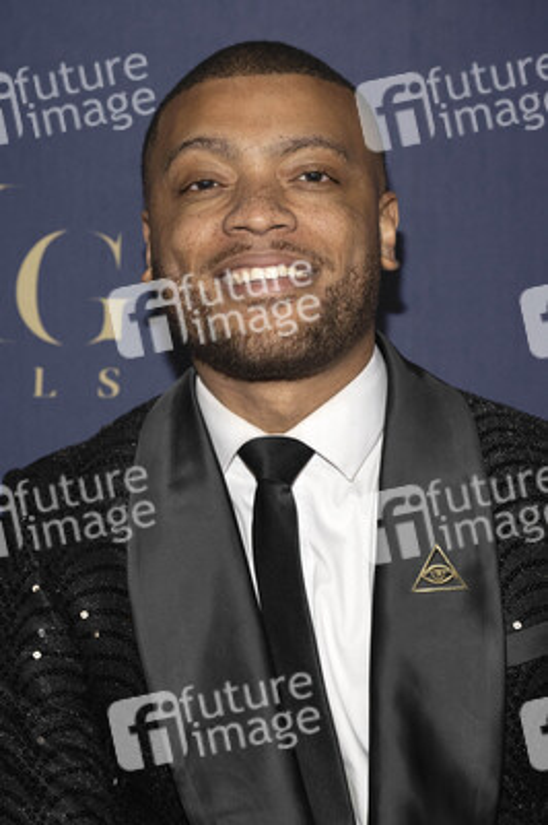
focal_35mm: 82
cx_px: 274
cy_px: 412
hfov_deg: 16.6
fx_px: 1875
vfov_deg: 24.8
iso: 800
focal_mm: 82
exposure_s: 1/200
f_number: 5
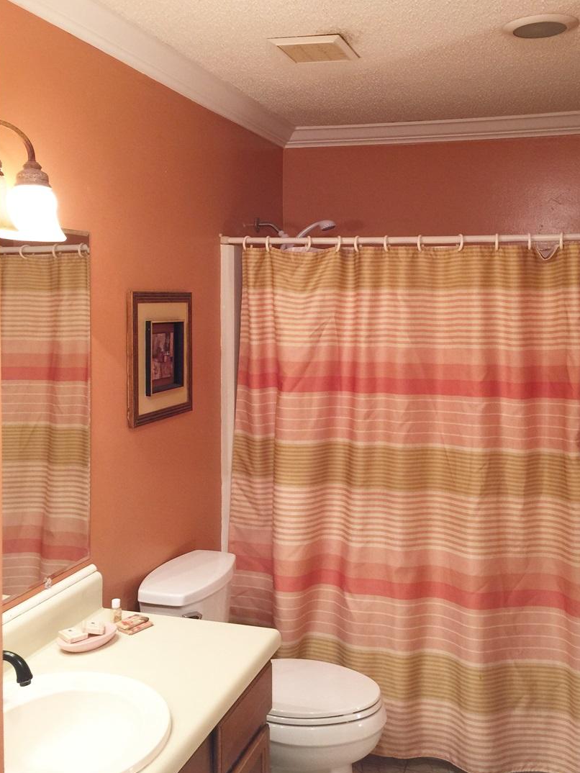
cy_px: 341
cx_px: 320
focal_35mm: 36
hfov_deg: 39.6
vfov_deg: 51.2
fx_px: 804
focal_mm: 4.15
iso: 40
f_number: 2.2
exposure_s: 1/15
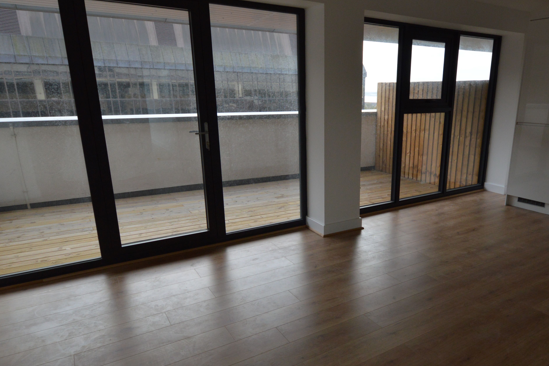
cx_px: 322
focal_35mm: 24
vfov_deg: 52.9
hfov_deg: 73.1
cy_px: 211
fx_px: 366
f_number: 5.6
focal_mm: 10
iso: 400
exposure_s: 1/125
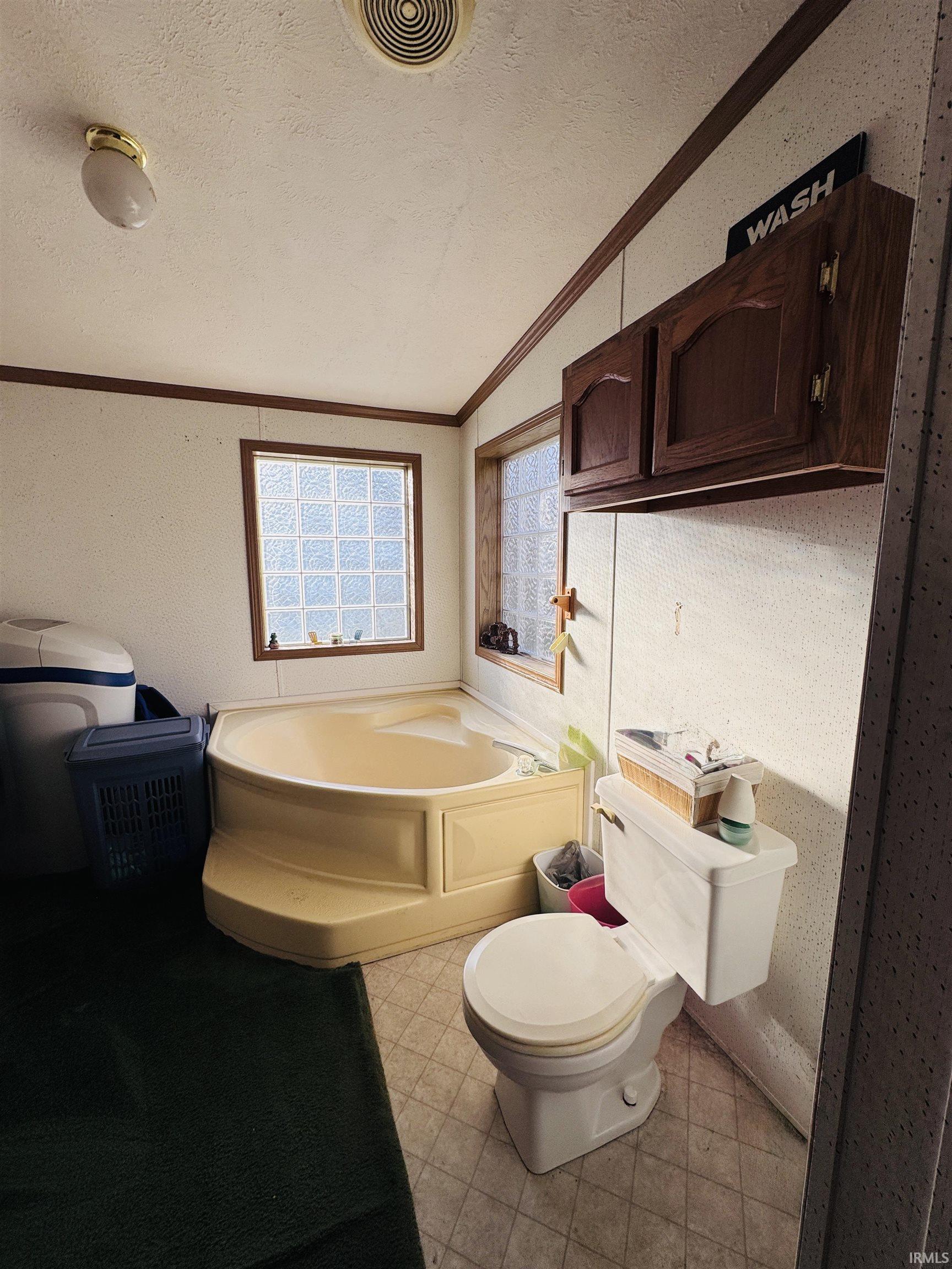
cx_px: 476
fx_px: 513
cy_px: 634
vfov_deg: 102.1
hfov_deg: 85.7
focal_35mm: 14
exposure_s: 1/313
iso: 40
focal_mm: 2.22
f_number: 2.2
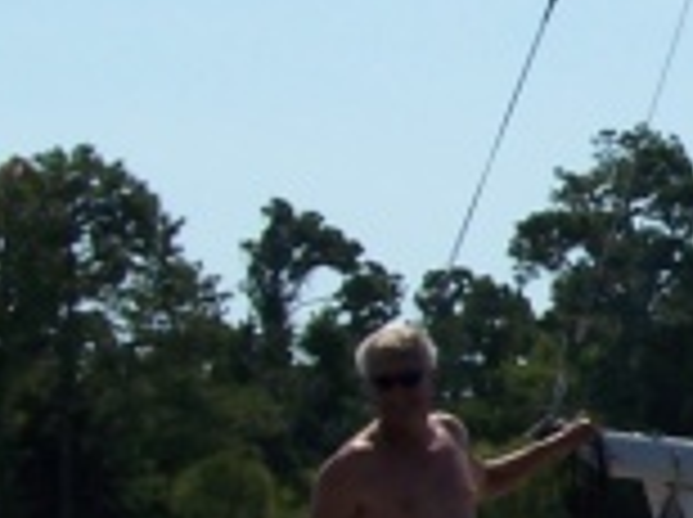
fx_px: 3158
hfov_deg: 11.7
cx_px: 1184
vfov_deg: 9.4
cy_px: 351
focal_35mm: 158
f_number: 5.6
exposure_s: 1/750
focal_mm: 6.3
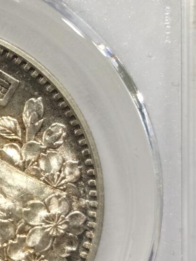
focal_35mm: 176
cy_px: 84
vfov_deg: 11.2
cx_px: -86
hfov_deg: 8.3
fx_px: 1329
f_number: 16
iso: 125
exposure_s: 1/100
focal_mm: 5.56
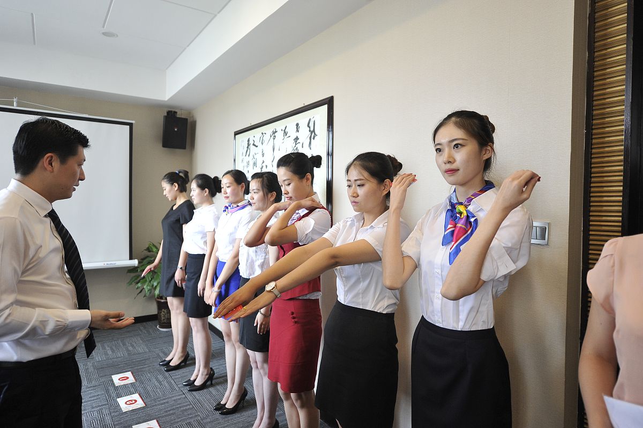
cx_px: 322
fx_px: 393
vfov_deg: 57.1
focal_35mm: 22
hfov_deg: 78.6
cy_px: 214
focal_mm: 22
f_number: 2.8
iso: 2000
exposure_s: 1/200
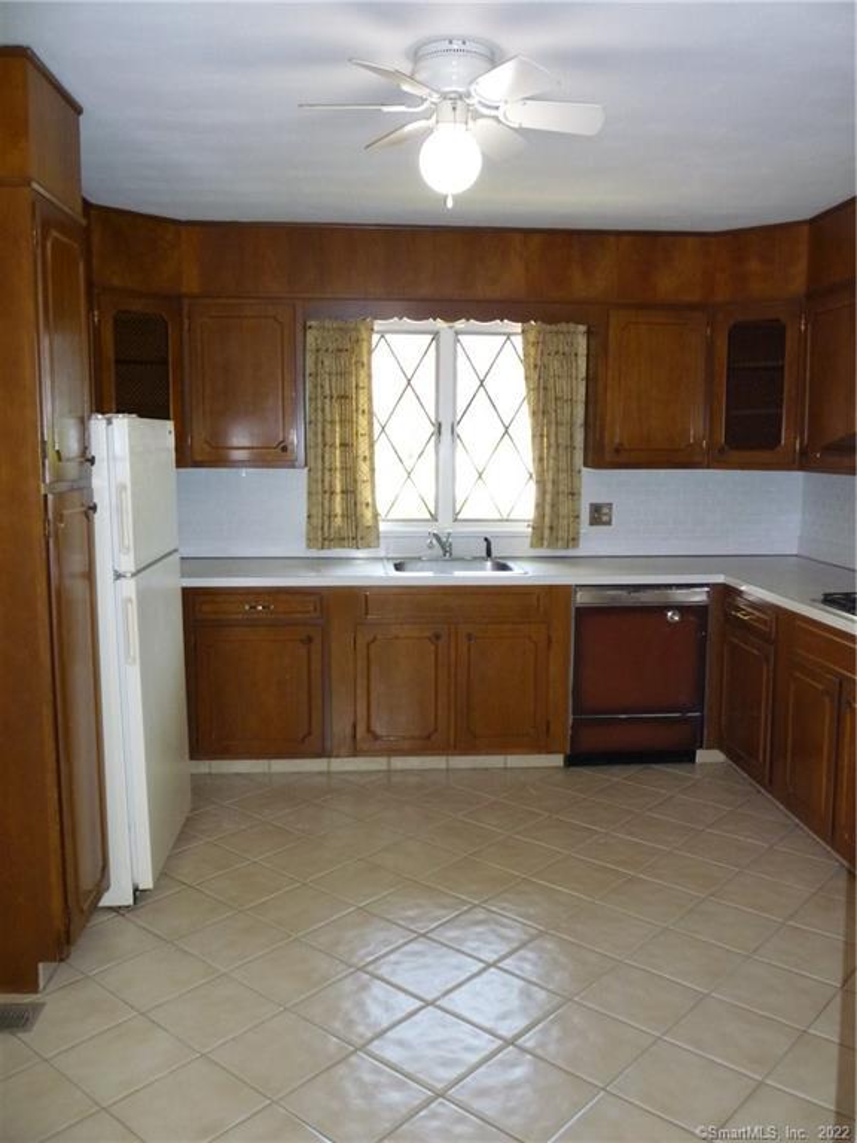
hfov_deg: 48.2
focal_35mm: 29
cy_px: 572
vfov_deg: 61.7
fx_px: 957
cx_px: 428
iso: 320
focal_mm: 5.2
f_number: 3.3
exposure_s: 1/30
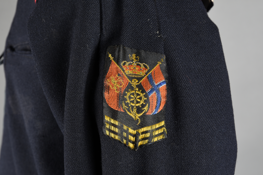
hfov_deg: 26.7
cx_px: 132
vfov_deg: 17.9
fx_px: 555
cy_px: 88
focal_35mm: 76
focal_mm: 50
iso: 100
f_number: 11
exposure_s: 1/100
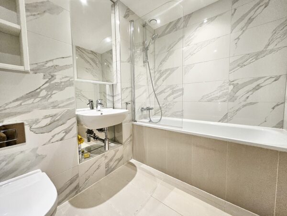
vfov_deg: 89.9
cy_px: 108
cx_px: 144
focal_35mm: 13
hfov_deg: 106.2
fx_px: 108
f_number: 2.2
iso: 320
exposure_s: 1/71
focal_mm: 1.7
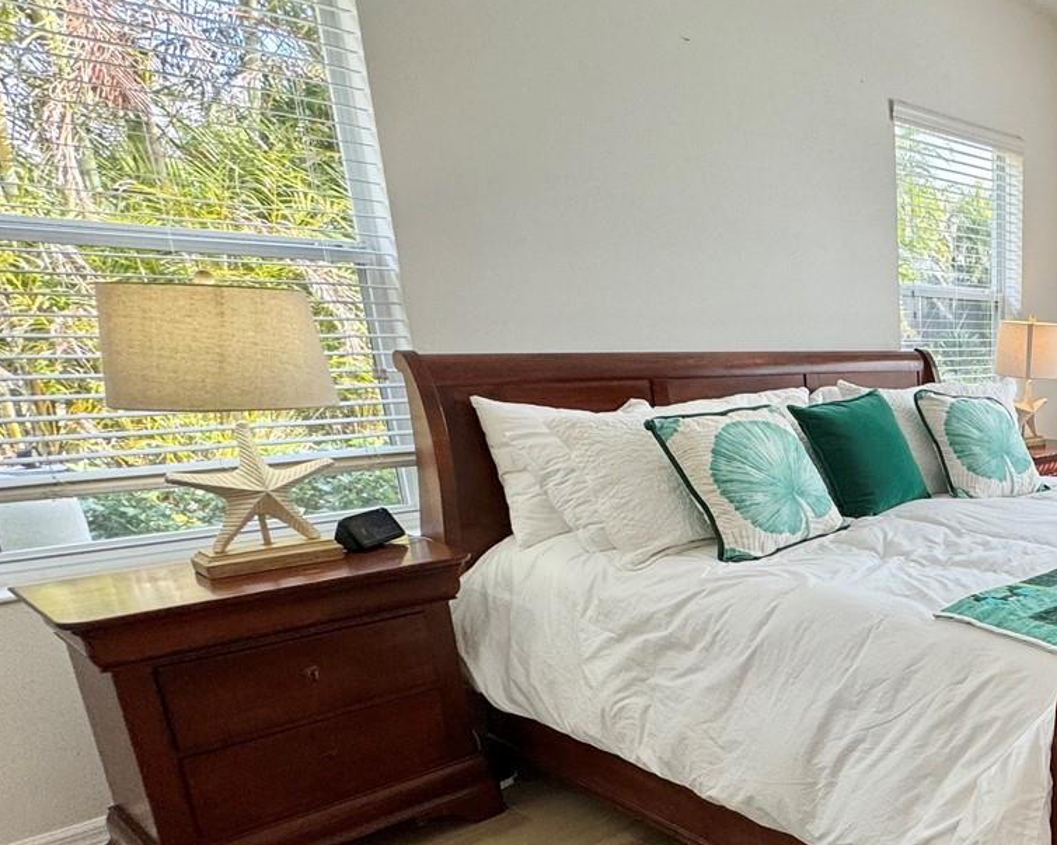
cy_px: 587
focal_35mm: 29
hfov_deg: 48.4
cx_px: 1082
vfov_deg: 48.8
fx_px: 907
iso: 100
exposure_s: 1/120
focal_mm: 2.22
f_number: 2.2
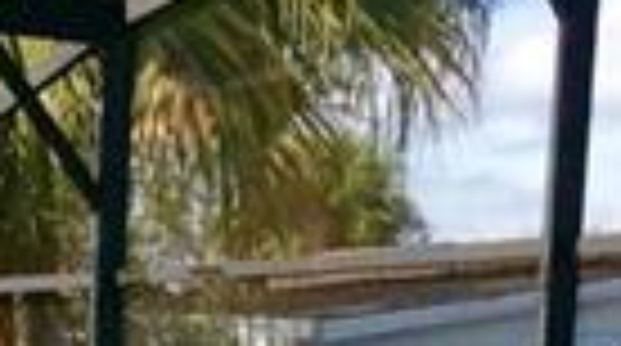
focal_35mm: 194
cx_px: -79
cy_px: 980
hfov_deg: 11.0
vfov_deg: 5.8
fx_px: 3188
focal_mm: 3.3
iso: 32
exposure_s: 1/1079
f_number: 2.4
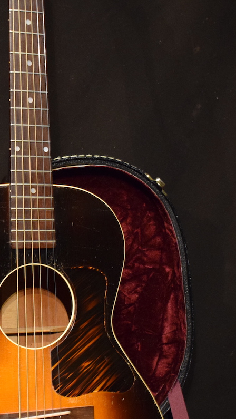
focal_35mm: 71
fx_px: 790
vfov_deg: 29.8
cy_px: 207
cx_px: 3
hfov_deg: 16.6
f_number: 4
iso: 2500
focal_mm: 24
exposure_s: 1/30
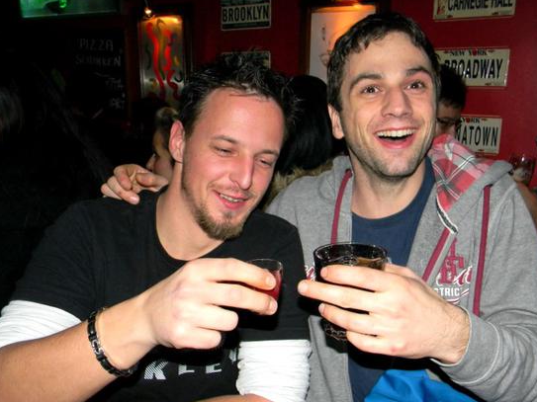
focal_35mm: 33
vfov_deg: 42.9
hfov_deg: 55.1
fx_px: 512
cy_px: 212
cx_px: 311
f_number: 3.5
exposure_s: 1/26
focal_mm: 5
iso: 200
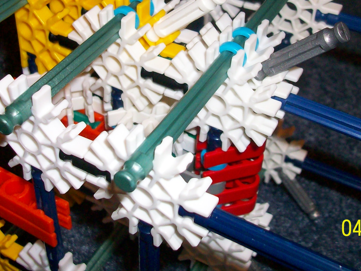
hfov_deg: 34.3
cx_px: 182
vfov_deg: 25.7
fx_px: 584
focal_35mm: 56
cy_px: 59
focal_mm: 5.7
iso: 160
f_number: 2.8
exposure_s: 1/60
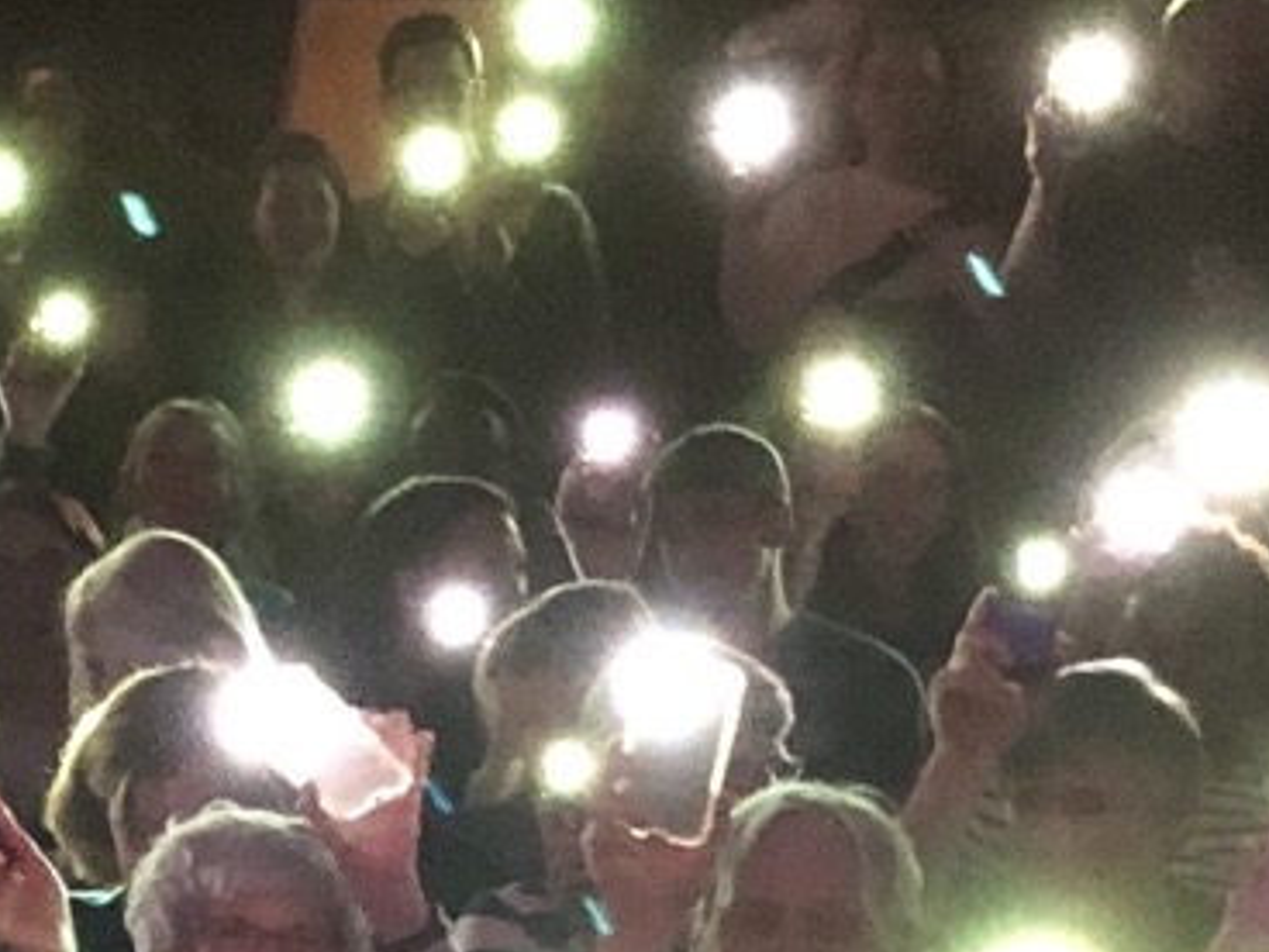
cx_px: -93
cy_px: 797
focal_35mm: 156
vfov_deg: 9.5
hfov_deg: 12.5
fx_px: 5719
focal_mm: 3.99
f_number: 1.8
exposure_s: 1/24
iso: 640
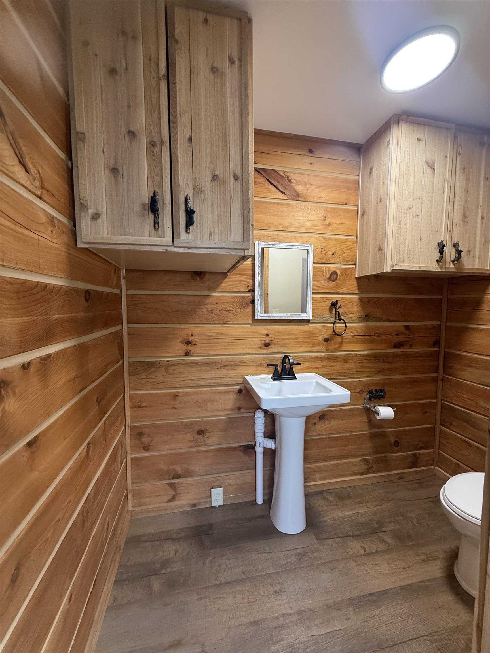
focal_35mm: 14
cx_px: 245
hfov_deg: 85.7
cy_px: 326
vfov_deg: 102.1
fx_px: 264
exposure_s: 1/60
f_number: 2.2
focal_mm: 2.22
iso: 250
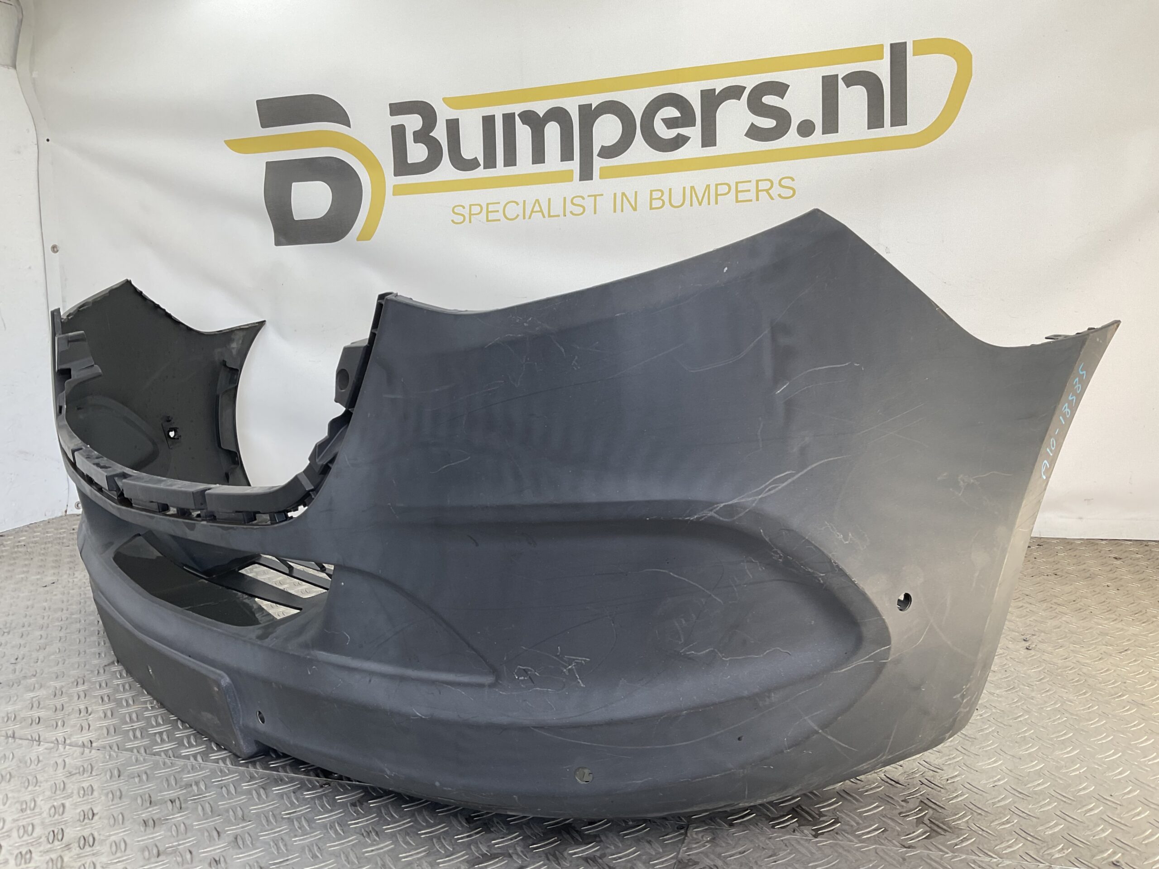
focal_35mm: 29
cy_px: 434
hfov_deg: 61.7
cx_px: 580
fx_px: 971
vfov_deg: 48.2
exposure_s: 1/117
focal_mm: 3
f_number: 1.8
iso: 16
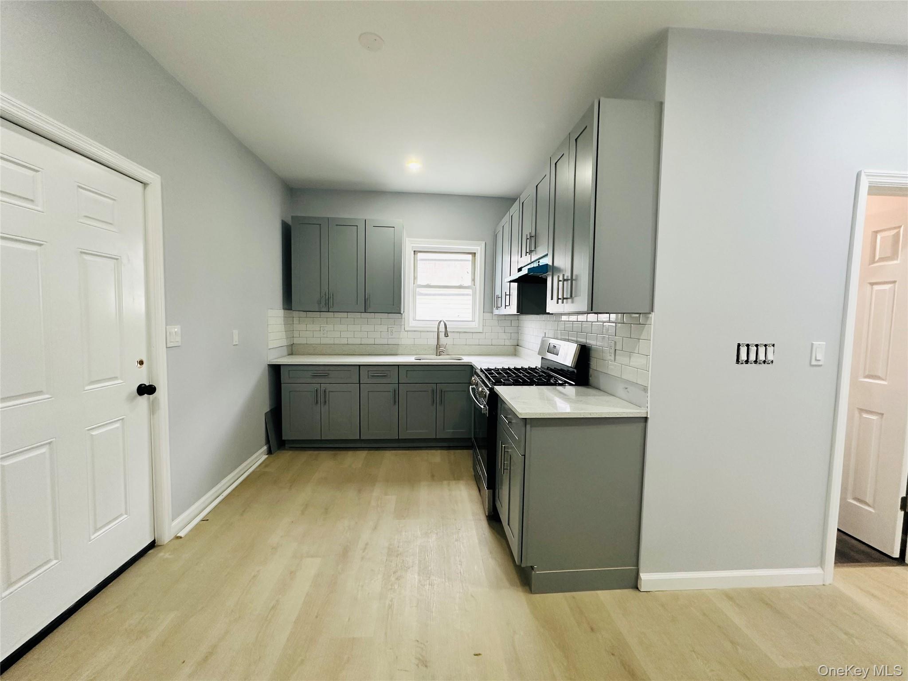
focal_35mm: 14
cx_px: 454
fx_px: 367
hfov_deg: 102.1
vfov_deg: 85.7
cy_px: 340
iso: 250
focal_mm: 2.22
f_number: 2.2
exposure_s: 1/120
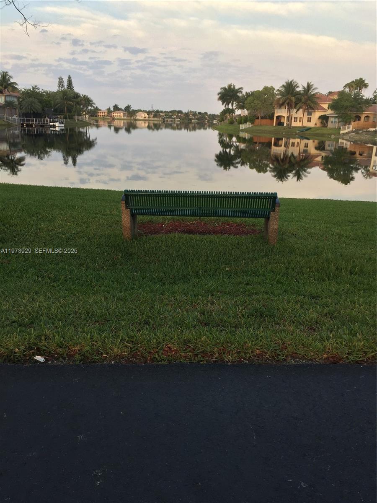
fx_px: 421
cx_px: 188
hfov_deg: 48.2
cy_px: 252
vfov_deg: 61.7
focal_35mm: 29
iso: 32
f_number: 2.2
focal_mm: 4.15
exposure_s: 1/120
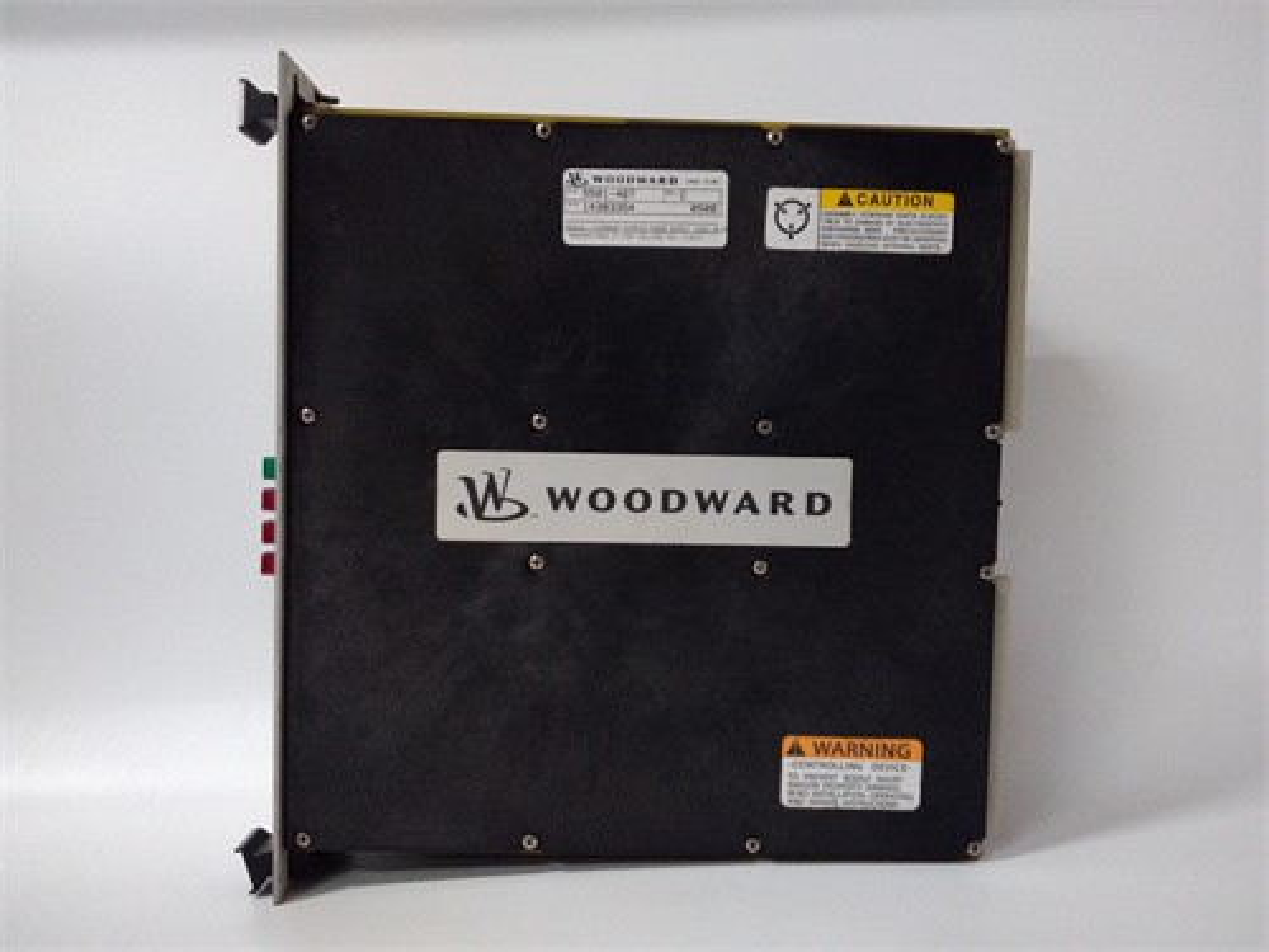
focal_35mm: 27
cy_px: 476
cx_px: 634
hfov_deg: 65.3
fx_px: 990
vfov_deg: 51.4
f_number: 2
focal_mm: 3.79
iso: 636
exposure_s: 1/33
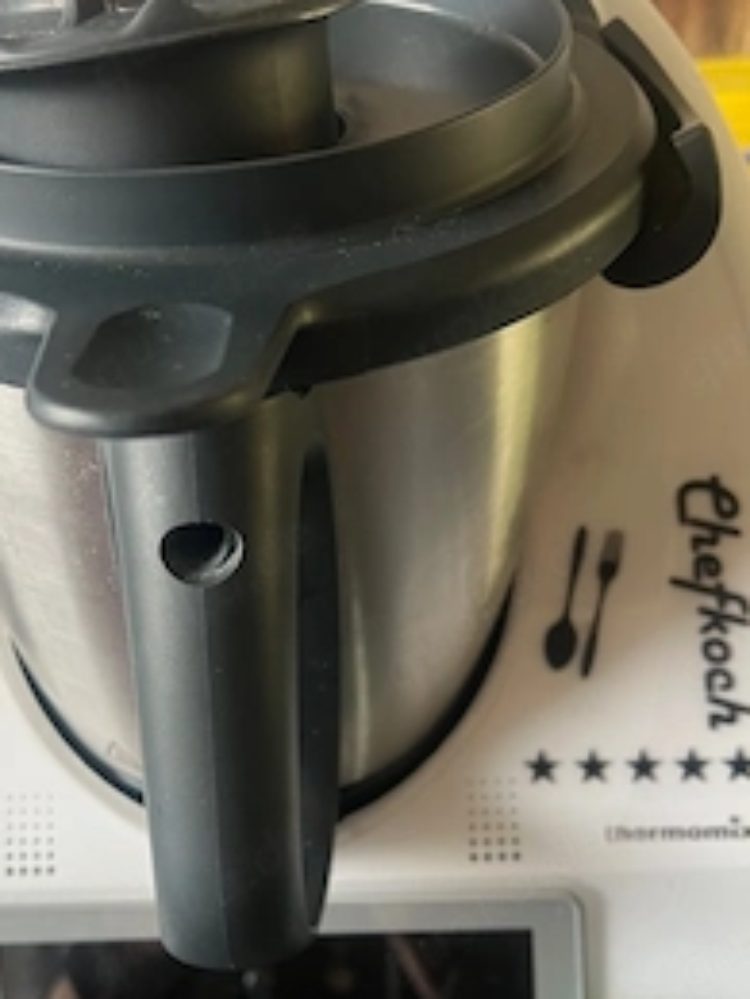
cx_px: 285
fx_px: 1156
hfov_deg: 35.8
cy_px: 646
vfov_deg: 46.2
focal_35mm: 40
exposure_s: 1/60
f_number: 1.5
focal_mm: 5.7
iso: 250
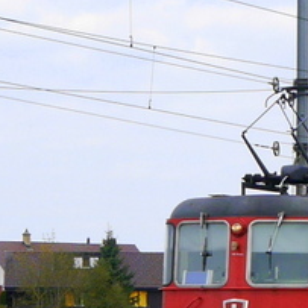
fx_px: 1832
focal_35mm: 182
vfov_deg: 9.6
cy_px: 260
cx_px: 466
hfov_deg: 9.3
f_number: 7.1
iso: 160
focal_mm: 19
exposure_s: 1/250
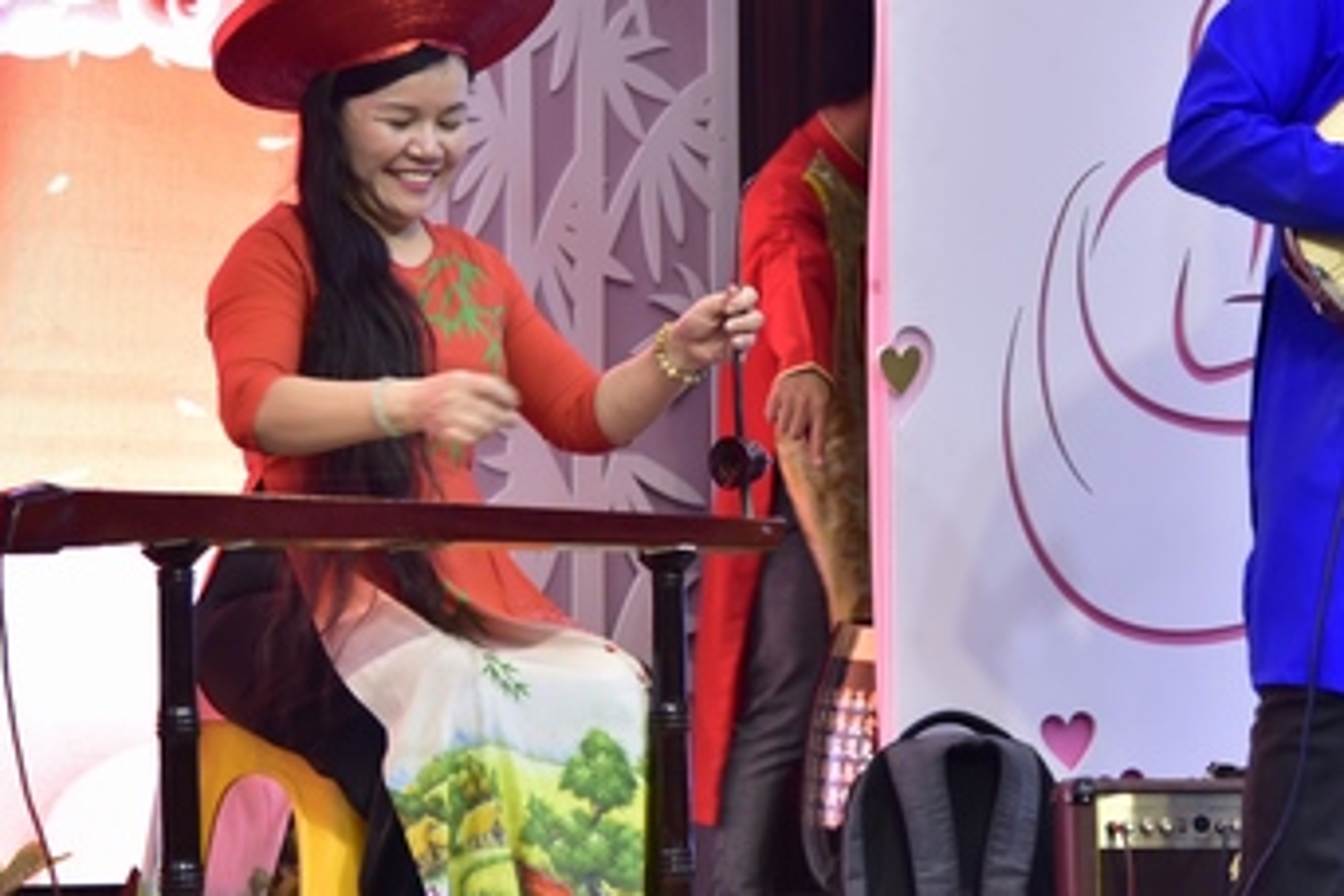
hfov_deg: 15.4
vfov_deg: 10.3
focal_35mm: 133
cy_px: 240
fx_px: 4965
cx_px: 456
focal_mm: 70
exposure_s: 1/50
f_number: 4
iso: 1000
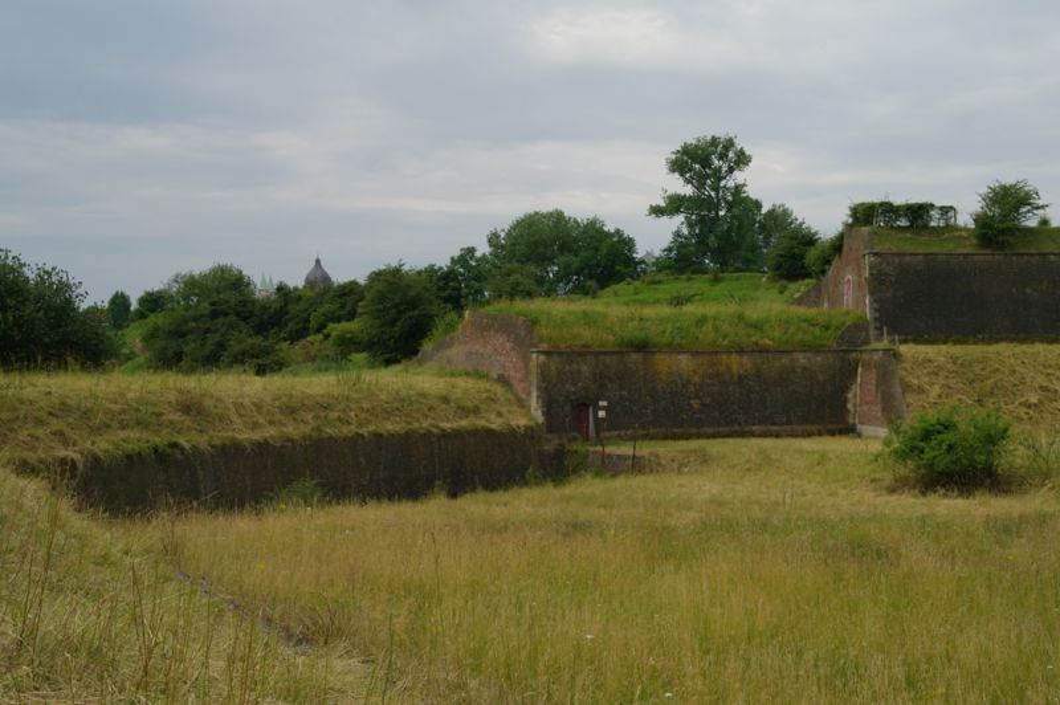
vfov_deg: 29.2
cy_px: 352
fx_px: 1353
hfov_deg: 42.8
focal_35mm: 46
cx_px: 530
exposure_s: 1/1250
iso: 400
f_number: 5.6
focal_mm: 30
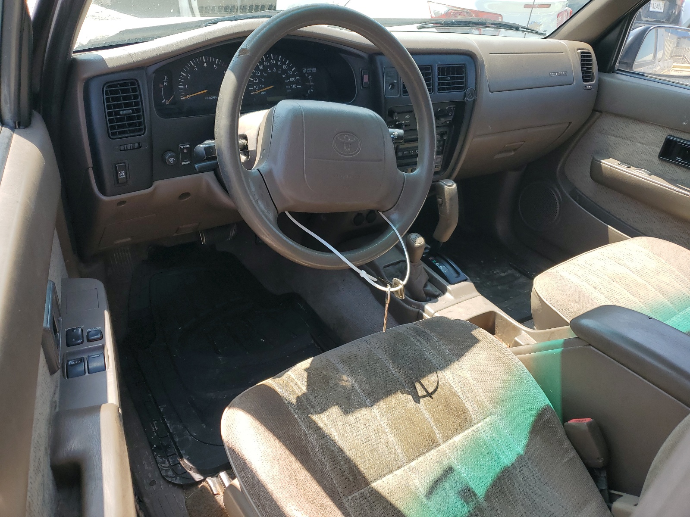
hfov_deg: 67.3
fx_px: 518
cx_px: 345
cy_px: 258
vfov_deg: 53.1
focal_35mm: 26
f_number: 1.5
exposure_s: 1/556
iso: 50
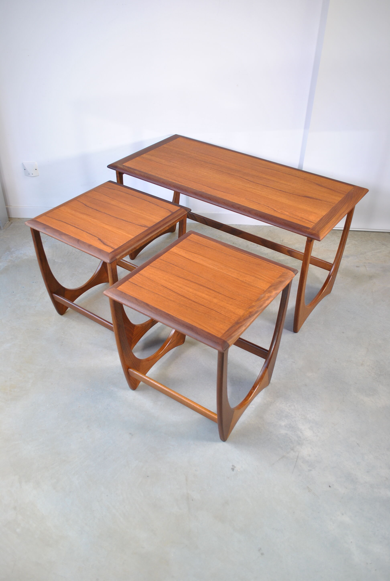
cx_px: 195
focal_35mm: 30
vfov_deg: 61.8
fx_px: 485
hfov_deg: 43.8
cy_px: 290
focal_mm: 20
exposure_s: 1/40
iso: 200
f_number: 4.5
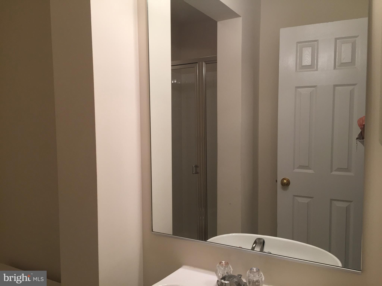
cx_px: 191
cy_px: 143
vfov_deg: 48.2
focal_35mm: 29
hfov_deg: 61.7
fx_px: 320
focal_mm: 4.15
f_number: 2.2
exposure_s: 1/30
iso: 32
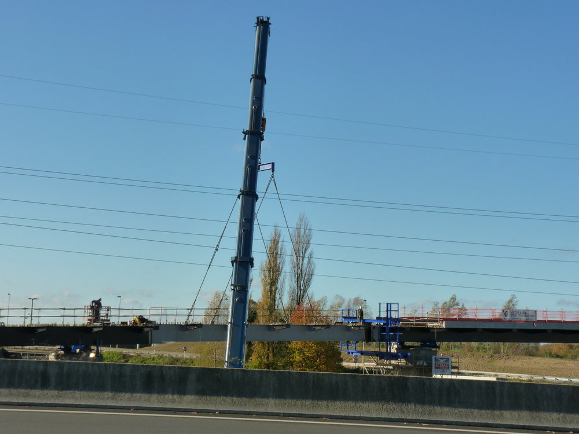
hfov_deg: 29.8
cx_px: 290
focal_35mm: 65
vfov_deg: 22.6
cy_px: 217
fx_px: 1087
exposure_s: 1/320
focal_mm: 11.5
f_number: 5.6
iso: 125
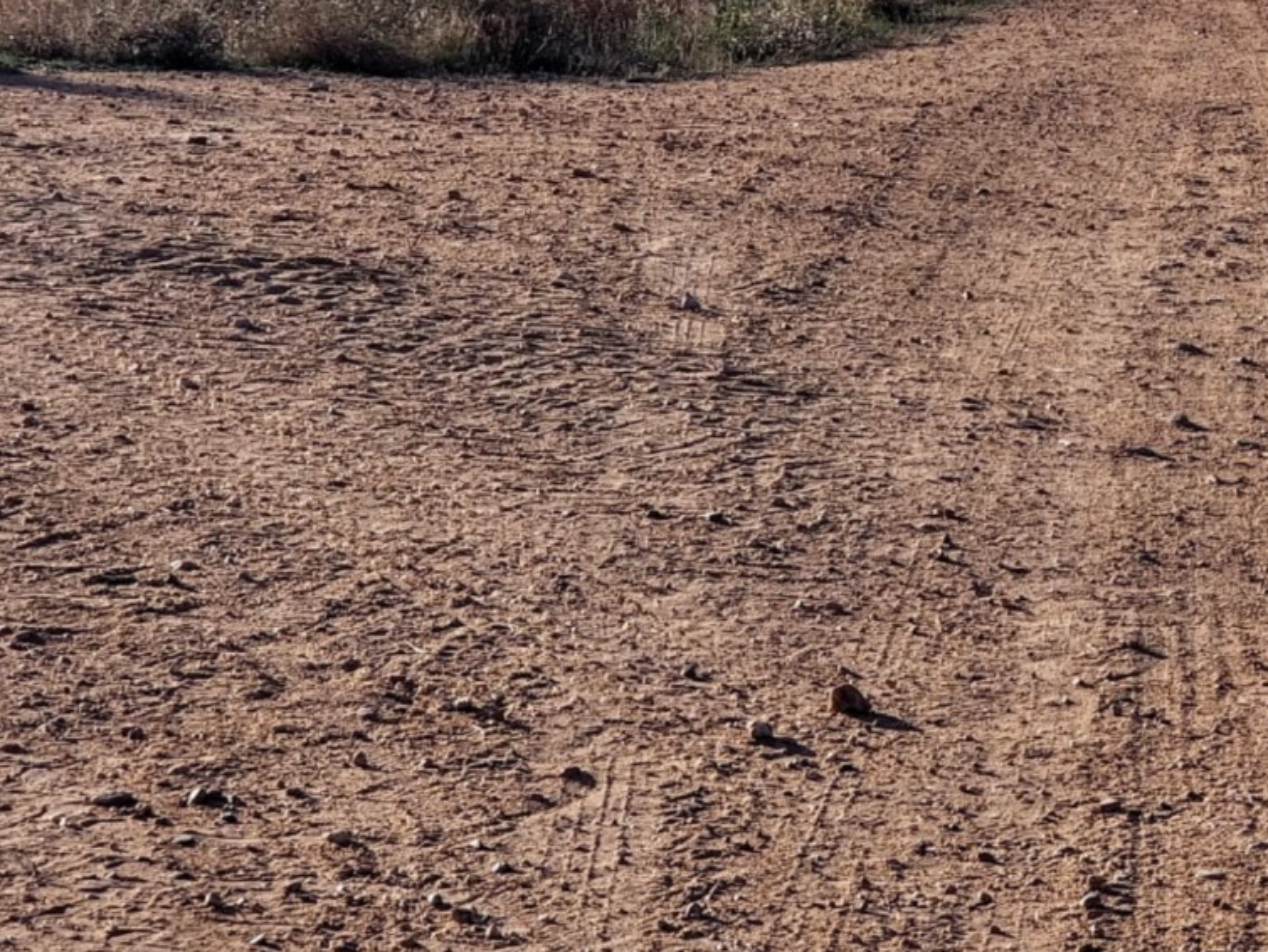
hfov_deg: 14.0
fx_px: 5093
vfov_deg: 10.6
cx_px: 1288
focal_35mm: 139
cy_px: 136
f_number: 2.4
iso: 25
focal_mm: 6
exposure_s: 1/1093
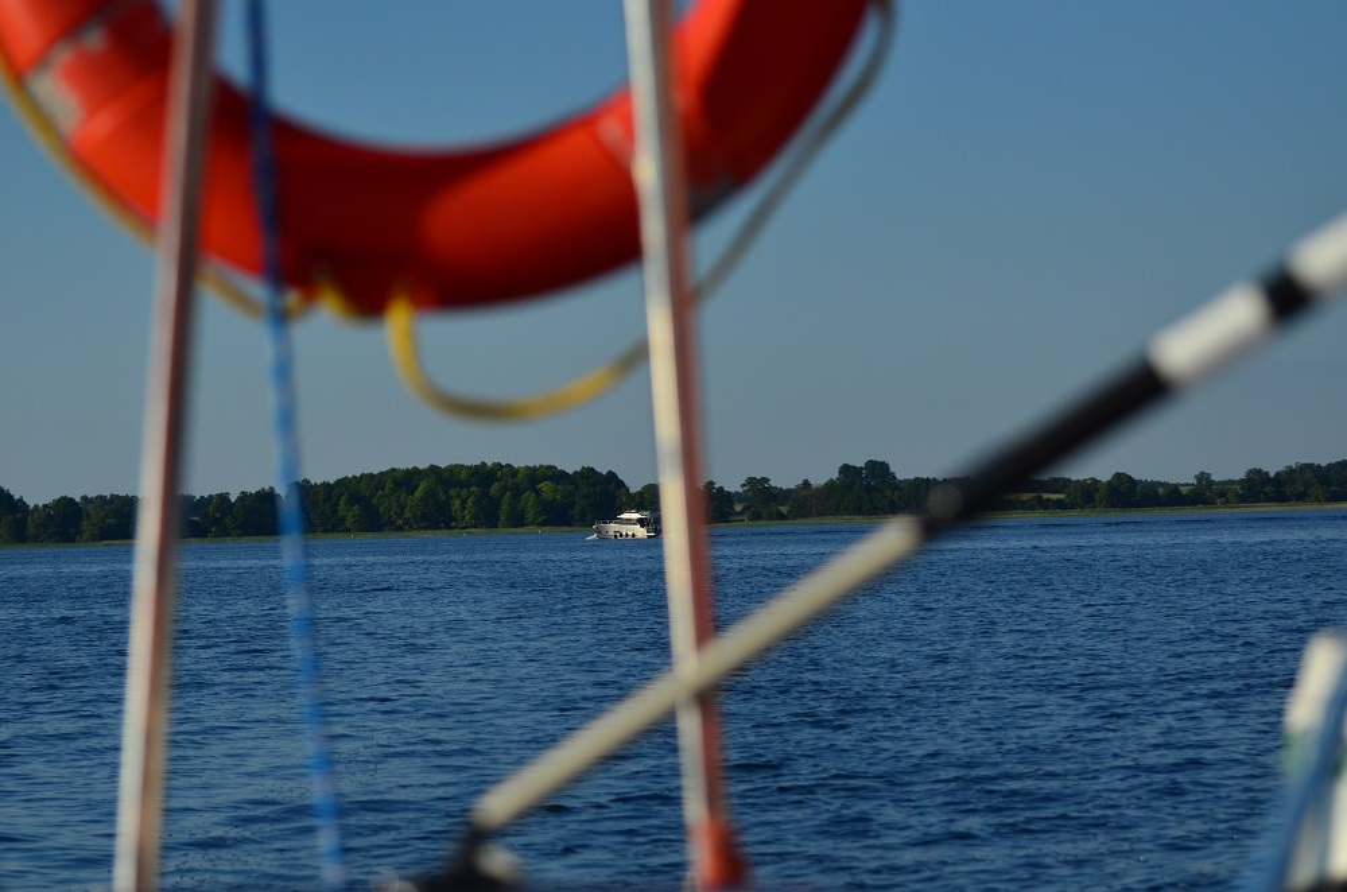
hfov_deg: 18.2
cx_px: 674
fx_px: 4200
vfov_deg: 12.1
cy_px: 446
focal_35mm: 112
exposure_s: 1/8000
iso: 500
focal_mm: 75
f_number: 4.5
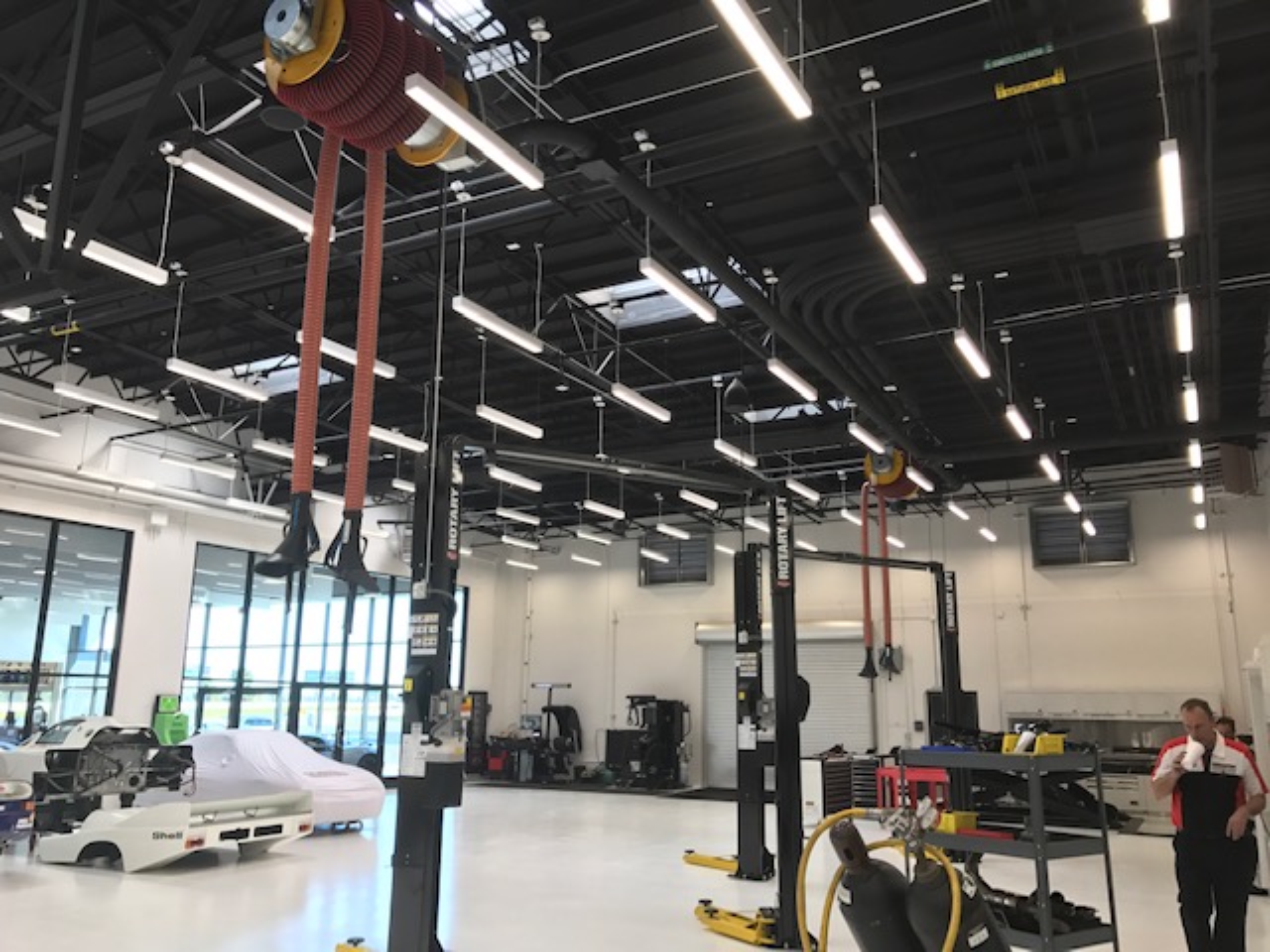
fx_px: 1027
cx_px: 635
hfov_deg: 63.4
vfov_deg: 49.7
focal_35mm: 28
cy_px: 476
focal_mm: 3.99
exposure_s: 1/120
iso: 40
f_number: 1.8
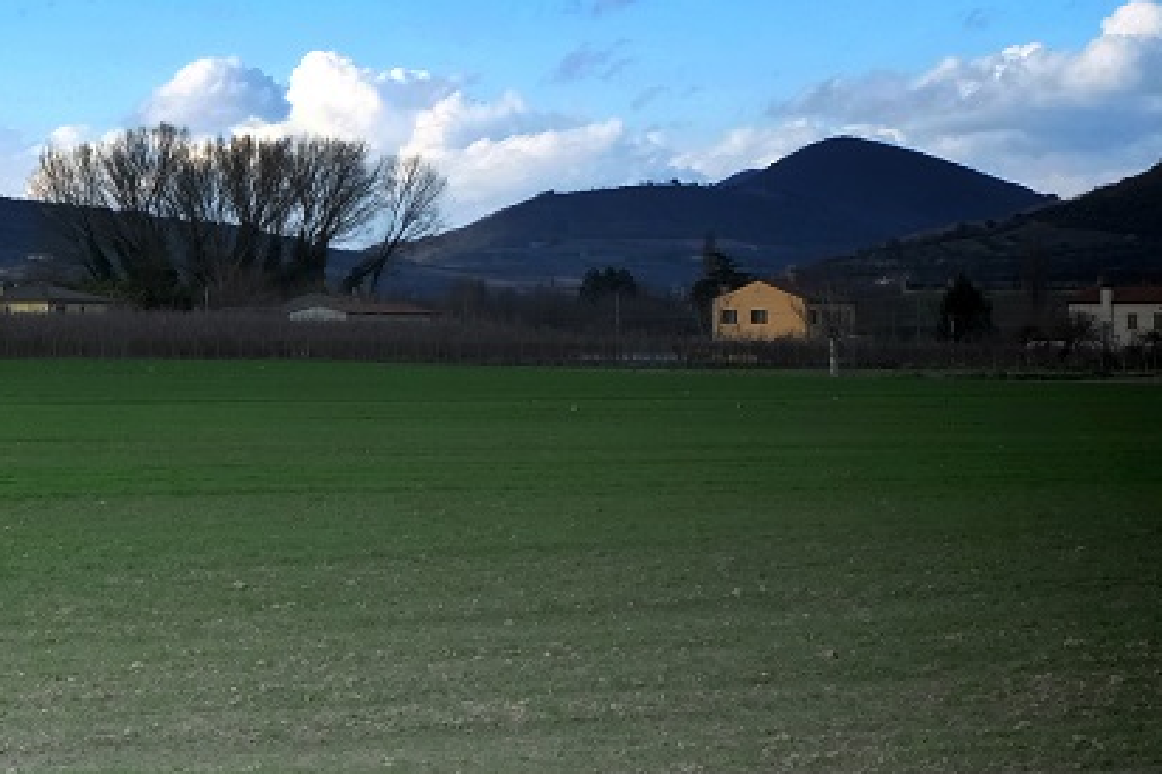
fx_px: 3872
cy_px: 163
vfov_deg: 11.4
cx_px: -934
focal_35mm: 120
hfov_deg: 14.9
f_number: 11
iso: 200
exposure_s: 1/80
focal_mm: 22.3
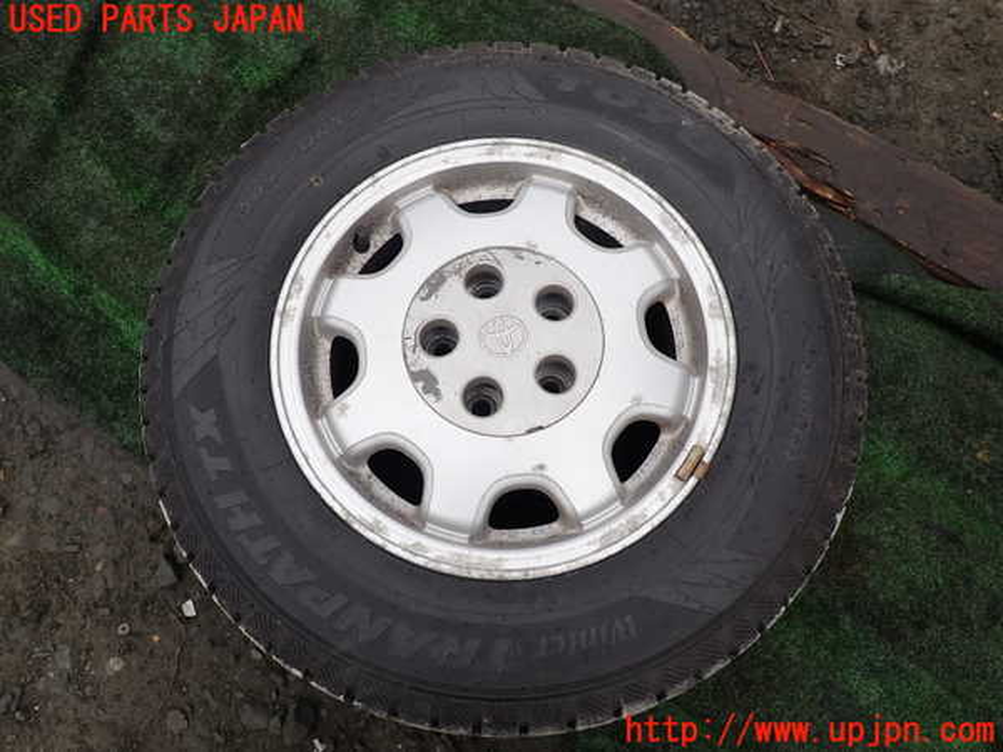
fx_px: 724
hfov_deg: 69.4
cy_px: 376
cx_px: 502
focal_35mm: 25
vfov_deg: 54.9
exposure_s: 1/160
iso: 100
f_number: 2.8
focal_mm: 4.5
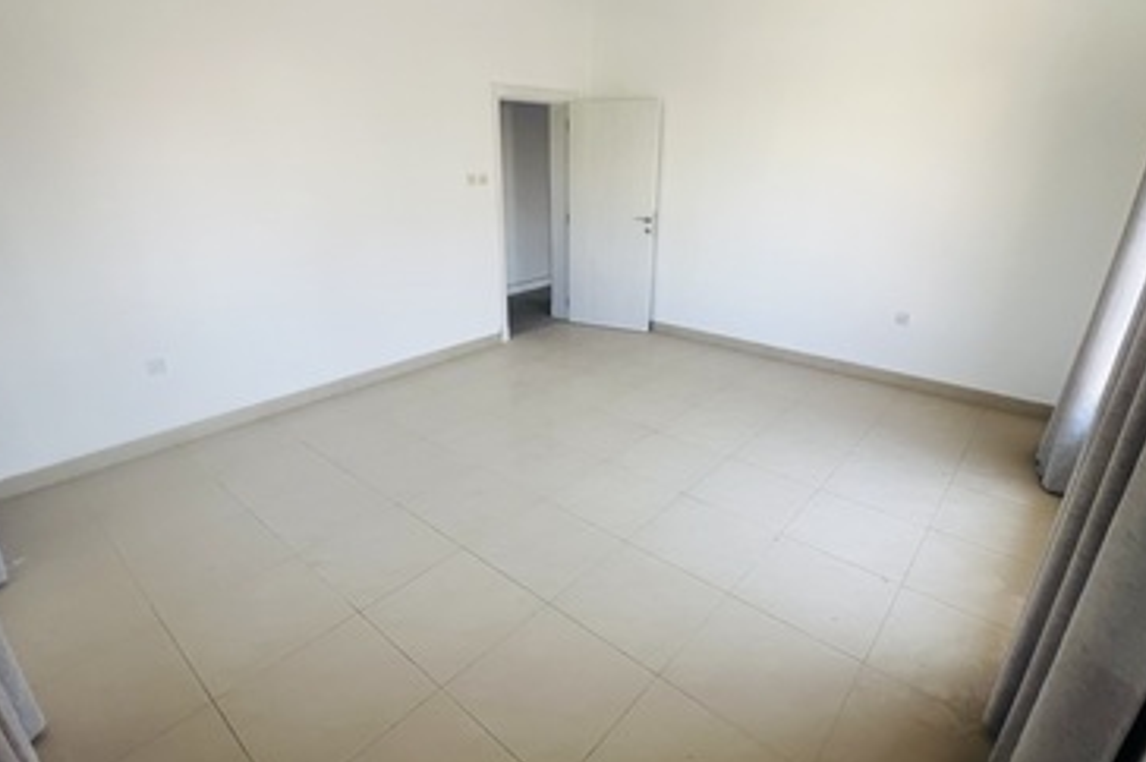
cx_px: 571
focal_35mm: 17
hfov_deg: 93.3
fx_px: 541
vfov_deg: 70.3
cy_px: 376
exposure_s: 1/99
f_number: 1.8
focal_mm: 1.57
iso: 100
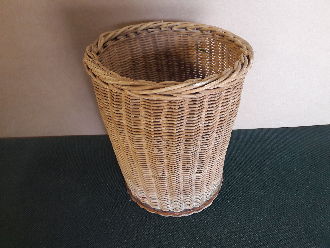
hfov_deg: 63.4
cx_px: 165
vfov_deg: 49.7
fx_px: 267
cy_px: 124
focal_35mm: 28
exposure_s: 1/33
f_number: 1.9
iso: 160
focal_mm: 3.7
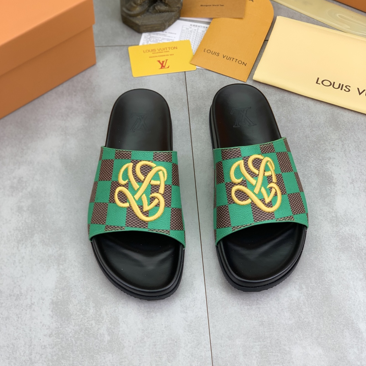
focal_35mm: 62
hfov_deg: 27.7
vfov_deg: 27.6
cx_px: 181
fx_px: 742
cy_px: 142
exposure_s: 1/100
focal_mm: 6
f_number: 2.4
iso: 25
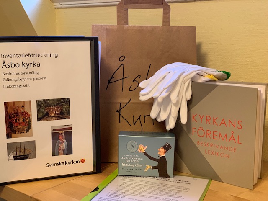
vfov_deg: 28.0
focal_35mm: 52
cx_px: 134
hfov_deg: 36.8
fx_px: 403
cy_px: 100
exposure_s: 1/60
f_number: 2.4
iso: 200
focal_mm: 6
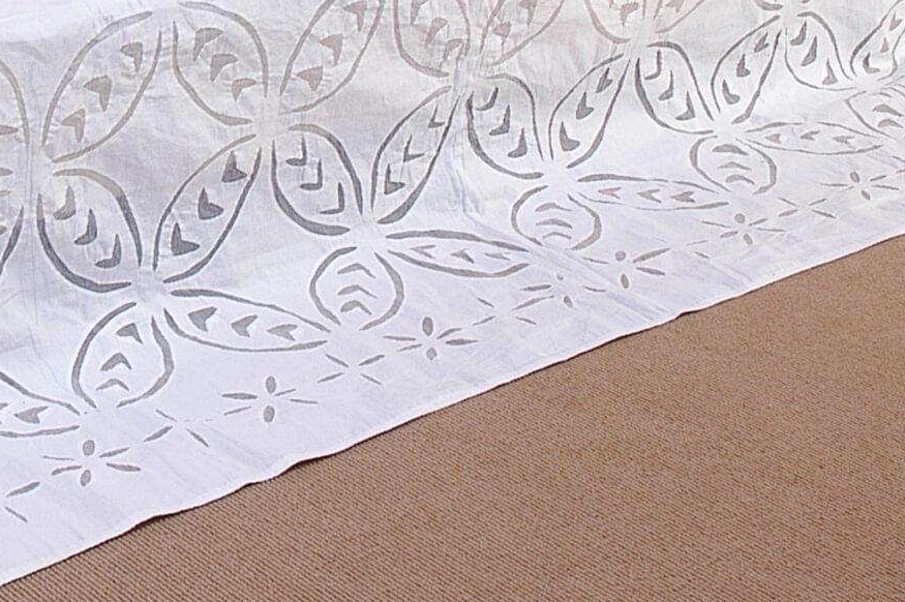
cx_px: -87
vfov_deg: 16.4
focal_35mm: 79
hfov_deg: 24.1
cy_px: -161
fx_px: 1984
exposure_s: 1/60
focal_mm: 18
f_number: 9
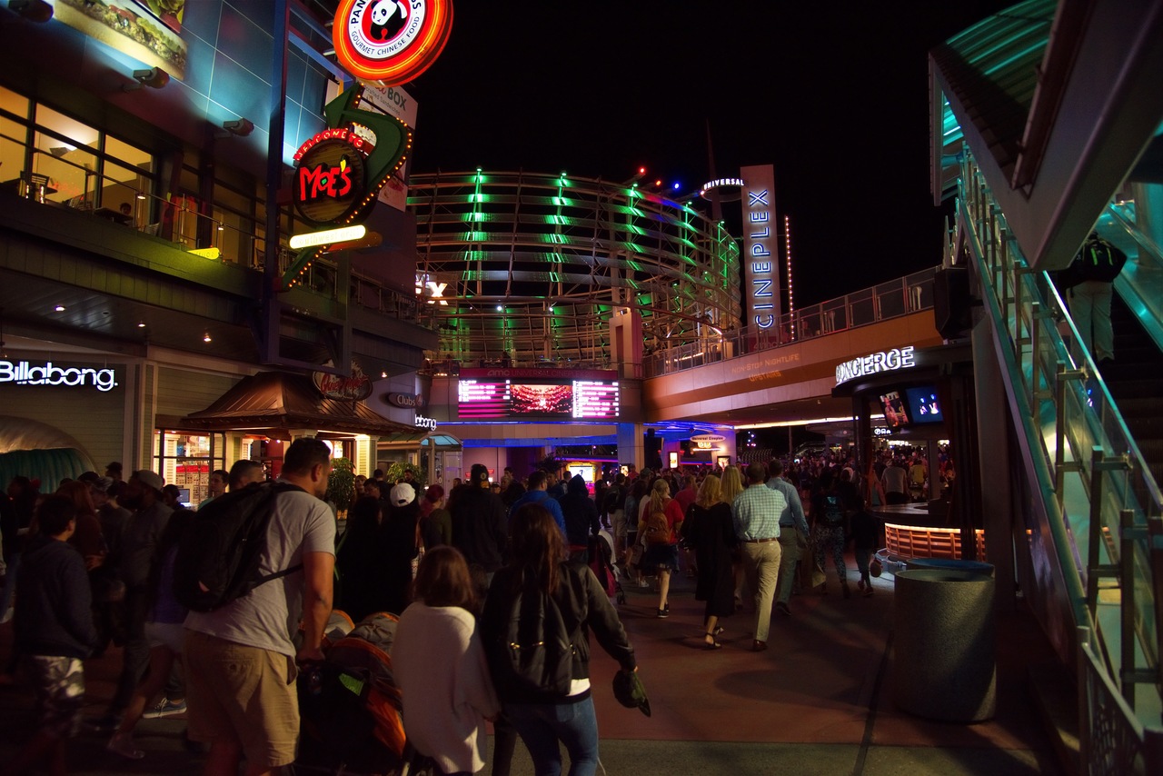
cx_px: 582
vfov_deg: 53.2
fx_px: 775
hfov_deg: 73.7
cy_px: 388
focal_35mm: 24
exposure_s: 1/50
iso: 640
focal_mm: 24
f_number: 4
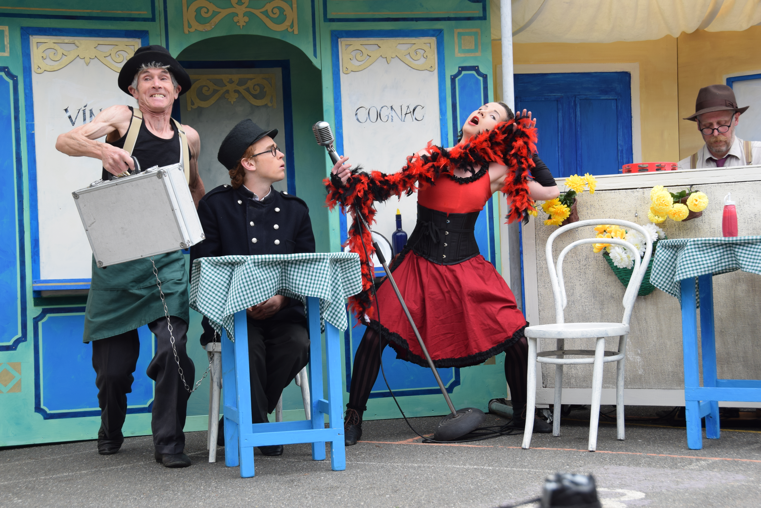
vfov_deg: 20.6
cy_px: 254
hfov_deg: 30.5
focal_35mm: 66
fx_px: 1395
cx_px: 380
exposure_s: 1/250
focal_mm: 44
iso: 220
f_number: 8
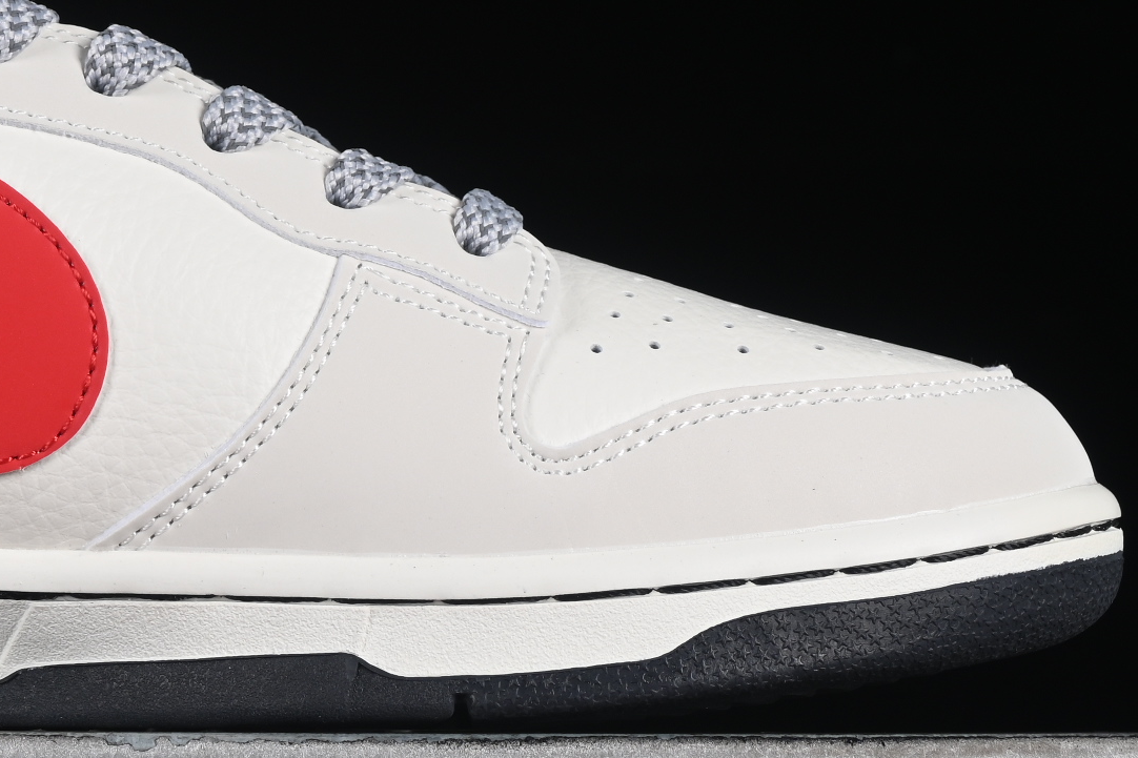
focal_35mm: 193
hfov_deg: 10.6
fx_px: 6100
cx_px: 19
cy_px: 135
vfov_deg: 7.1
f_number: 8
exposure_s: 1/80
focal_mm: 50
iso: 160
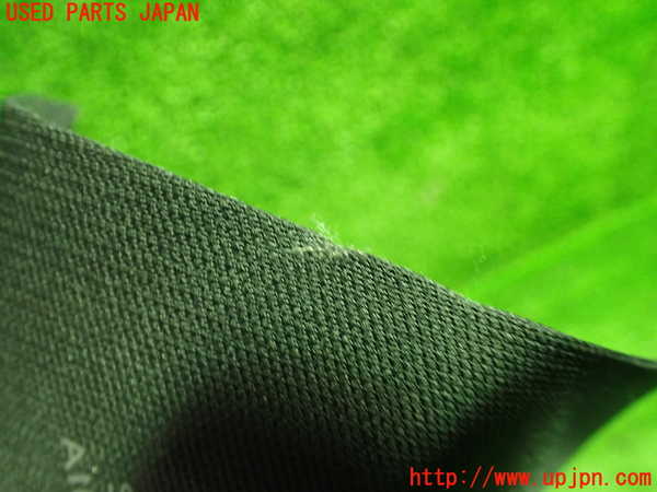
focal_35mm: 30
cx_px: 328
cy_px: 246
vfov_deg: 46.8
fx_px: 569
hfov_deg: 60.0
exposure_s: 1/30
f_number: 2.3
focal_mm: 5.4
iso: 800
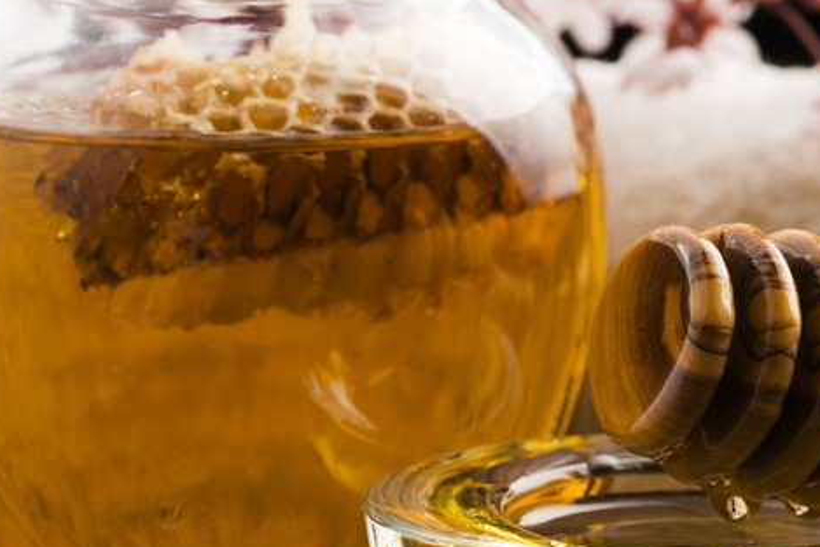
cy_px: 283
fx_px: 4329
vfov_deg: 7.2
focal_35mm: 190
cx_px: 495
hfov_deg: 10.8
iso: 100
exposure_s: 1/30
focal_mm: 105
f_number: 13
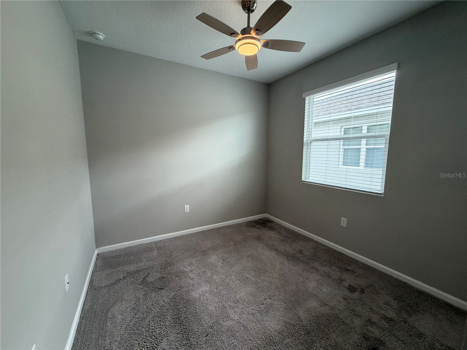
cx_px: 234
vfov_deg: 85.7
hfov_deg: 102.1
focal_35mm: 14
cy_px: 175
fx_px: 189
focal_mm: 2.22
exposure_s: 1/120
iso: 200
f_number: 2.2
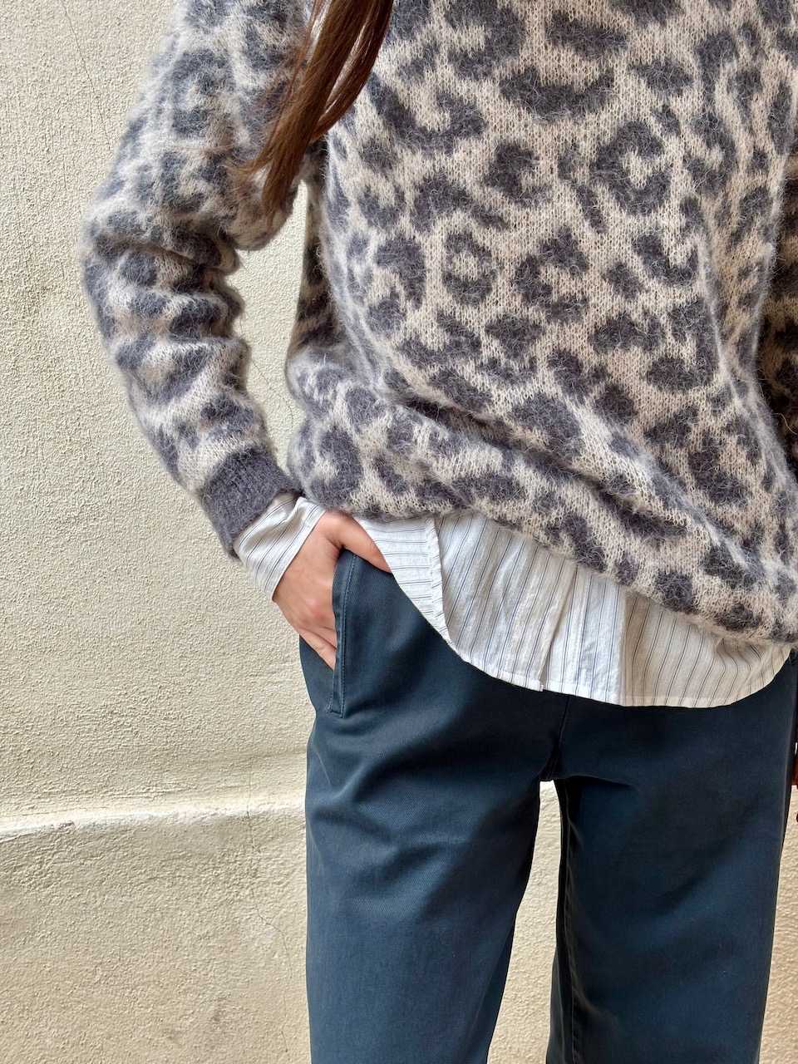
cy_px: 532
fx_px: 1598
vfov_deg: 36.8
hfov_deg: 28.0
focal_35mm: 52
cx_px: 399
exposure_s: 1/294
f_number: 1.6
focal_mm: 5.96
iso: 32
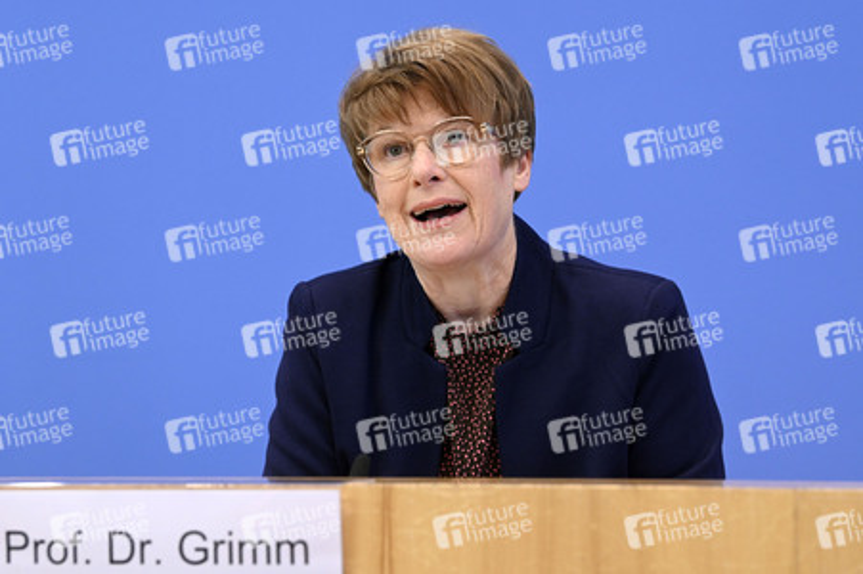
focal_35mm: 98
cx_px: 432
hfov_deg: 20.8
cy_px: 287
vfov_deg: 13.9
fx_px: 2347
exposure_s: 1/500
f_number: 6.3
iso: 4000
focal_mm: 98
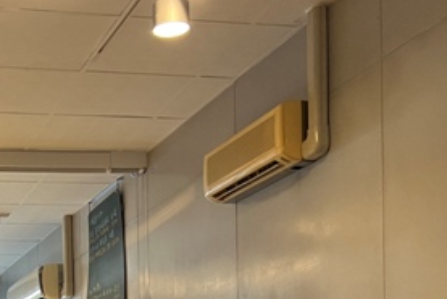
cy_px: 457
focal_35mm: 78
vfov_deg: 16.0
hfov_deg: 24.8
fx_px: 969
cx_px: 0
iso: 125
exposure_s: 1/60
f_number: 1.5
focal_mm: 5.7
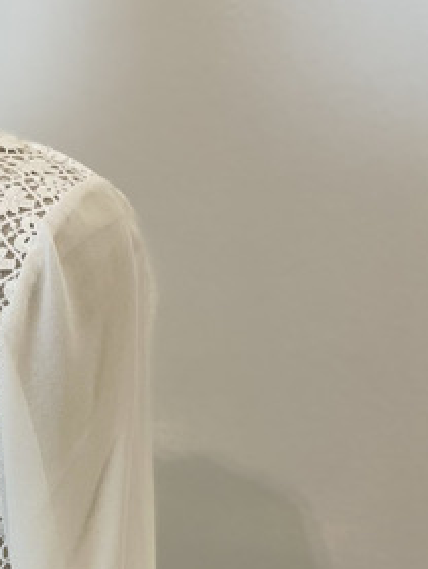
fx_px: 1219
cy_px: 678
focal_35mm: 74
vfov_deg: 24.0
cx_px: -134
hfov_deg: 18.5
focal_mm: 4.2
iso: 40
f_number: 1.6
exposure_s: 1/100
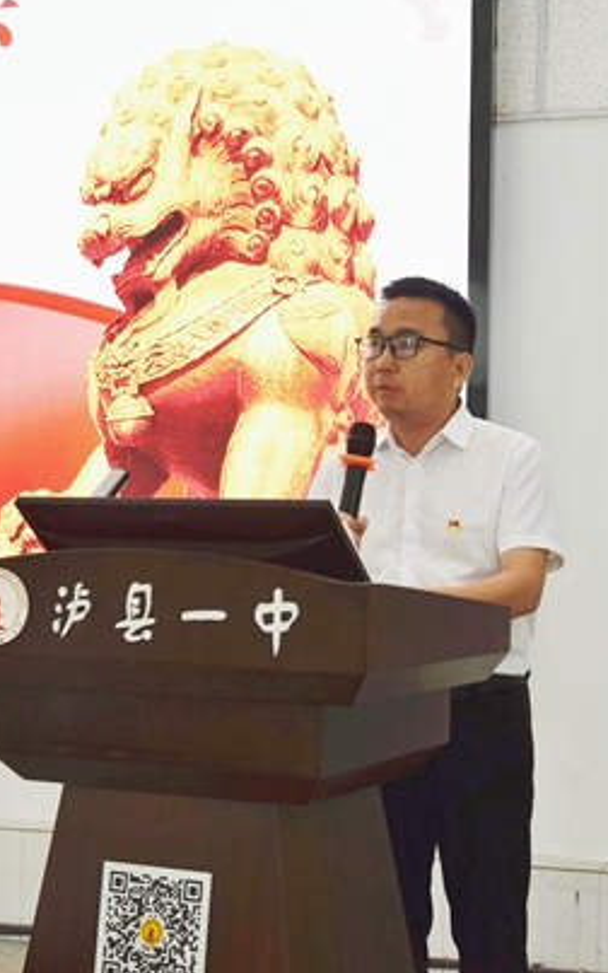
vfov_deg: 30.2
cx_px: 367
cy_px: 465
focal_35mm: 68
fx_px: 1802
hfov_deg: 19.1
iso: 400
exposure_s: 1/60
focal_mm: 28
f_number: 5
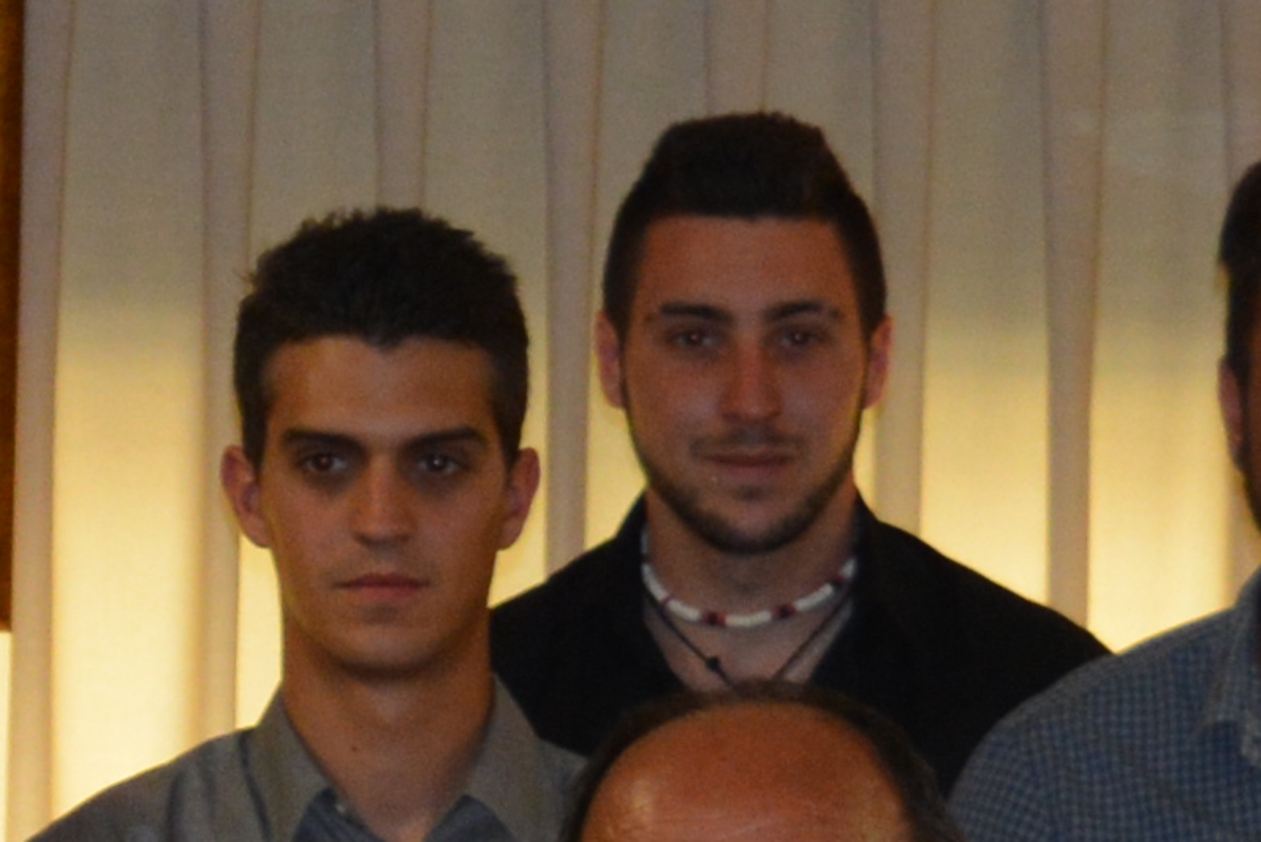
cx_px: -573
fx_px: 10678
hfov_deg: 6.7
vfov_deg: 4.5
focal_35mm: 305
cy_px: 603
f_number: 4
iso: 560
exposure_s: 1/60
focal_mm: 27
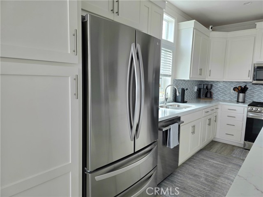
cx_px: 132
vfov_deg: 58.9
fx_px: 175
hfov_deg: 73.9
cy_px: 98
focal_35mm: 23
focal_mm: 6.3
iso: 50
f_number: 1.7
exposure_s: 1/182
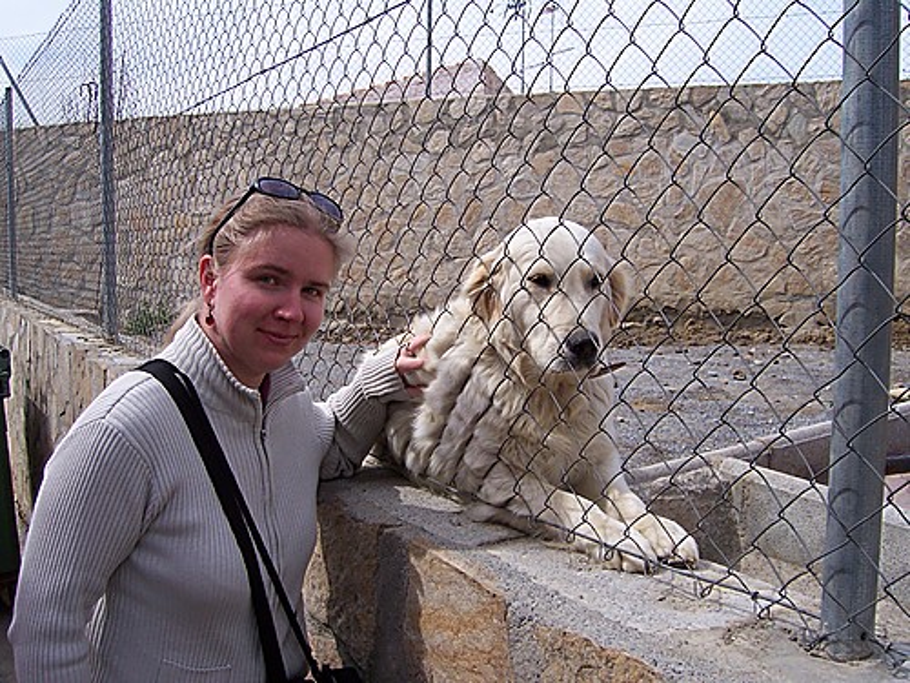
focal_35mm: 36
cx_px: 455
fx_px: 946
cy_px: 342
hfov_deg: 51.4
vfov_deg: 39.7
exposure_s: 1/500
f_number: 4.8
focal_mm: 6
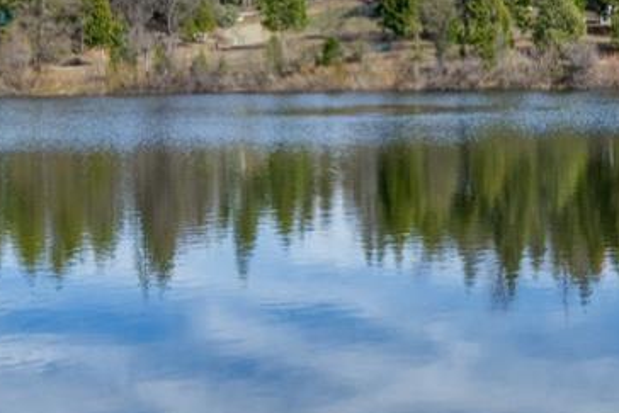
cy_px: 51
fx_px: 1204
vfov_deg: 19.2
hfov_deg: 27.7
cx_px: 570
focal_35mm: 70
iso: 640
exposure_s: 1/640
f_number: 7.1
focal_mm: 17
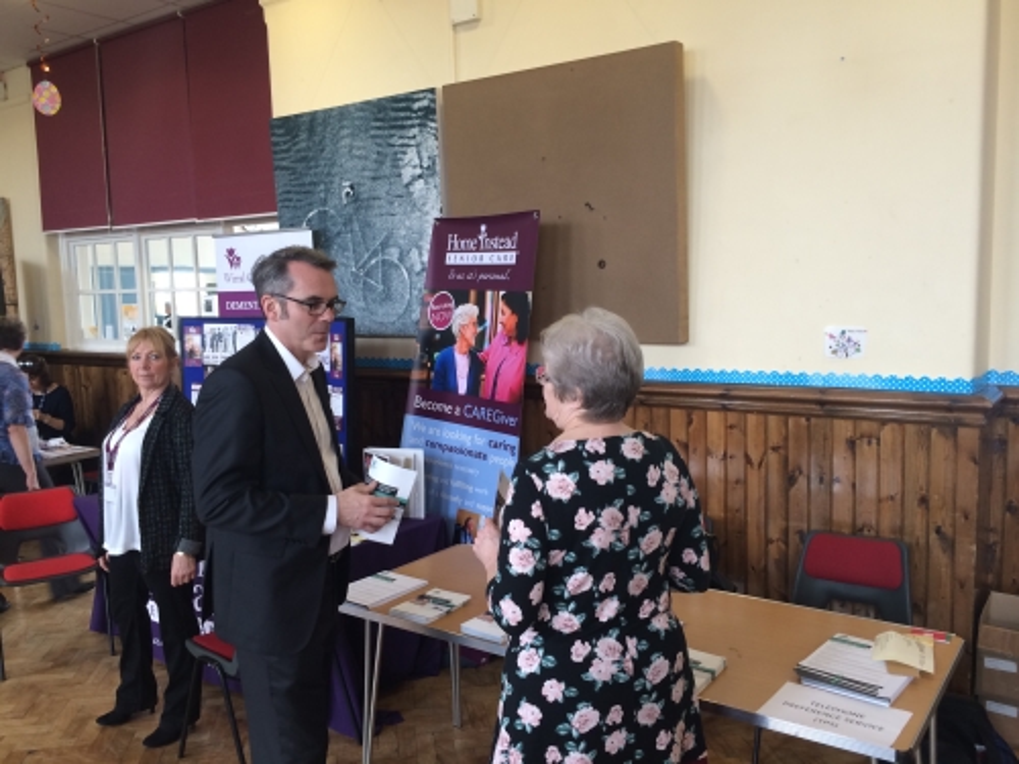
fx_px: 883
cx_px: 510
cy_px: 382
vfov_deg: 46.8
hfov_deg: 60.0
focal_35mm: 30
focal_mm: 4.12
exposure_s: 1/30
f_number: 2.2
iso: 50
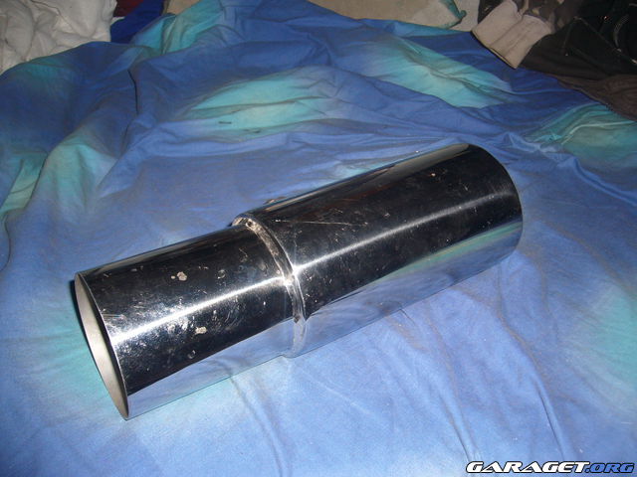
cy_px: 238
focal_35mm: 35
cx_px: 318
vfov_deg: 40.7
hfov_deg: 52.6
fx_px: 644
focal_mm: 5.8
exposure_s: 1/60
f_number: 2.8
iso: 100
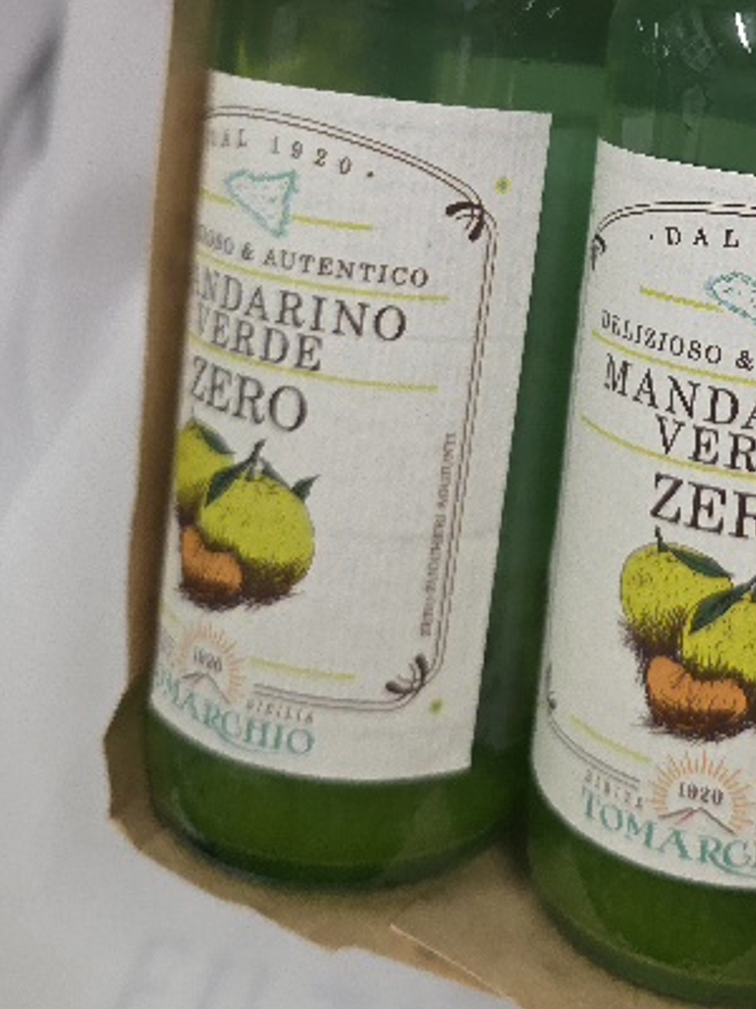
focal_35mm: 46
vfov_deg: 38.9
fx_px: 1339
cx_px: 663
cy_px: 139
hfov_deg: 30.3
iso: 320
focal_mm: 6.3
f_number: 1.7
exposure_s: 1/101
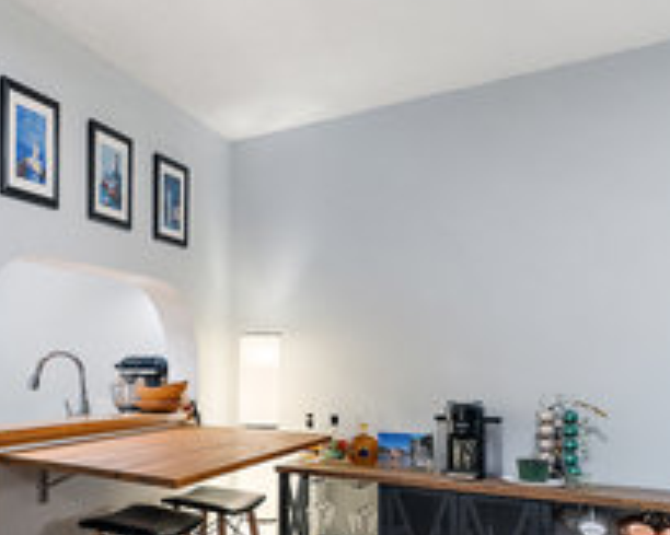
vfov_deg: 44.9
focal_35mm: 32
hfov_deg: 47.3
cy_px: 371
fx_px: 634
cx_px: 15
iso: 400
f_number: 7.1
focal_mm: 16
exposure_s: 1/3
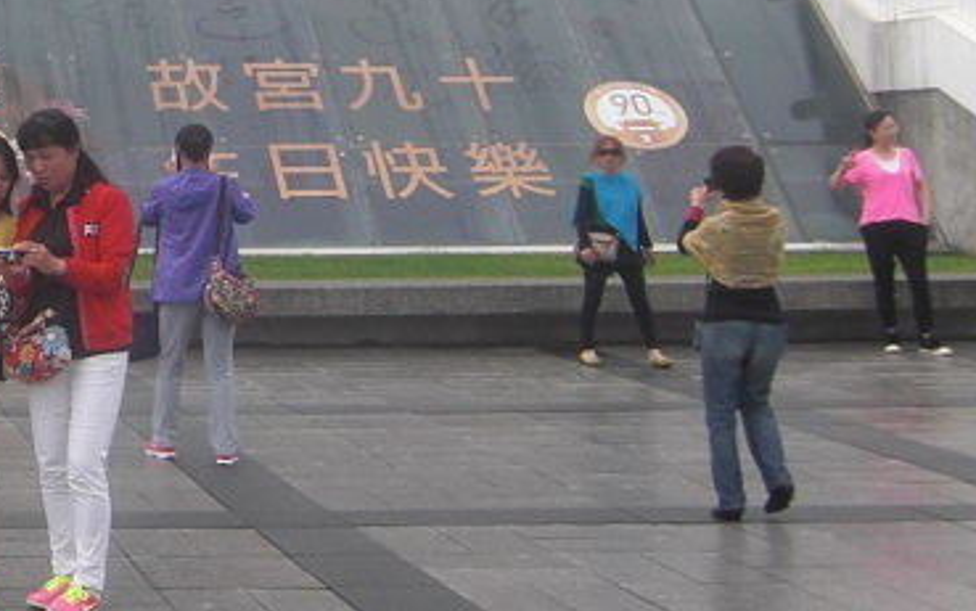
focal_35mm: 88
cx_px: -206
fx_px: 2342
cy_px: -74
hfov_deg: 21.8
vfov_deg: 14.5
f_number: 2.7
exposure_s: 1/400
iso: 50
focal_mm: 5.8
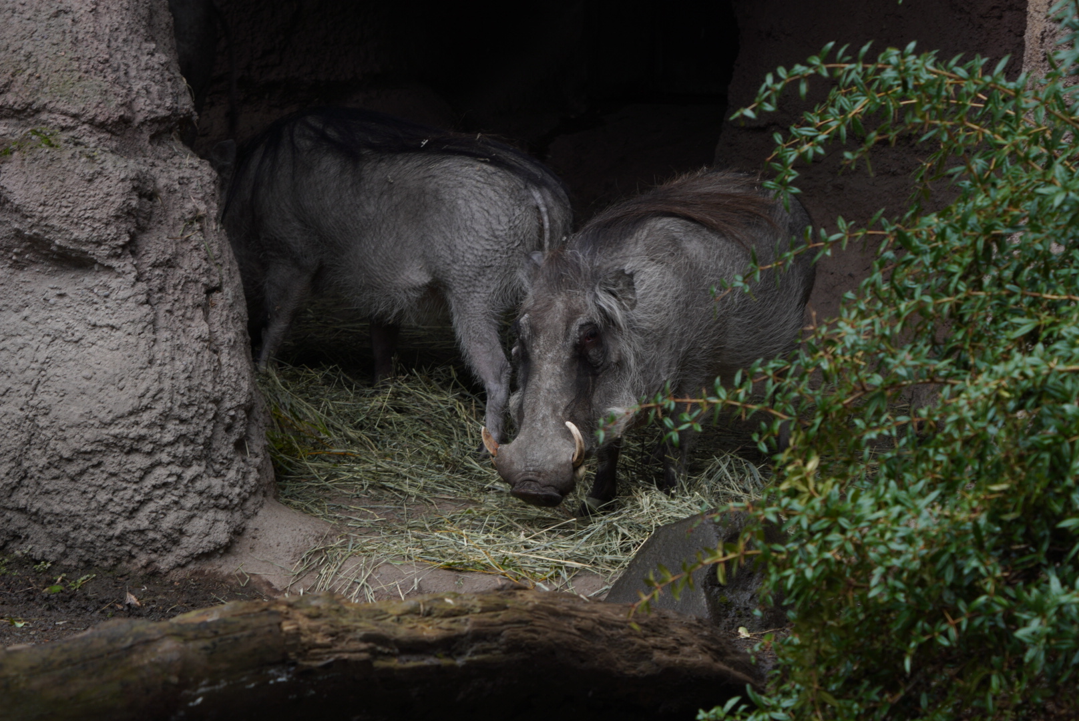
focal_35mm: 399
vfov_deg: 3.5
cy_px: 360
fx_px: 11967
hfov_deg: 5.2
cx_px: 540
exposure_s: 1/40
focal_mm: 266
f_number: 9
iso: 160
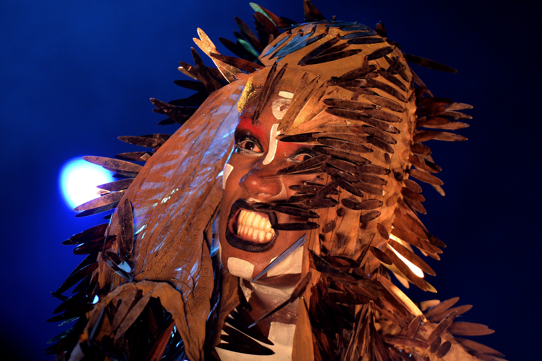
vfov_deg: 6.9
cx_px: 271
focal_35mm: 200
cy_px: 180
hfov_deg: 10.3
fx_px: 3011
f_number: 4
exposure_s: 1/2500
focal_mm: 200
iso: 2000
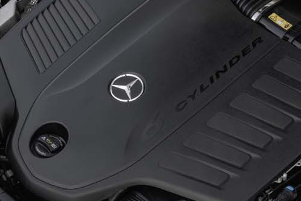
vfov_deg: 9.3
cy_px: 166
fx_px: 1229
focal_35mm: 147
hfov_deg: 14.0
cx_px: 160
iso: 100
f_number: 11
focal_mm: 45
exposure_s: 1/13
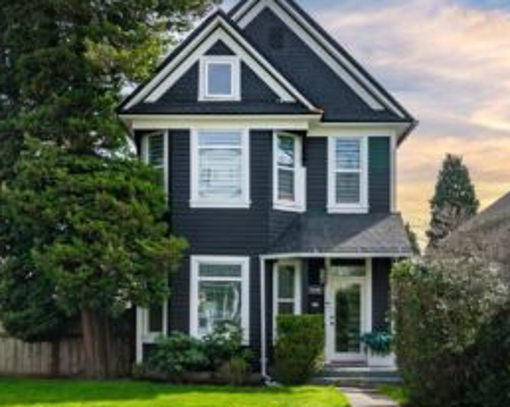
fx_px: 528
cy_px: 226
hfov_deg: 51.5
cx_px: 277
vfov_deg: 42.1
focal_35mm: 35
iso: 100
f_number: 6.7
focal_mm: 24
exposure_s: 1/250
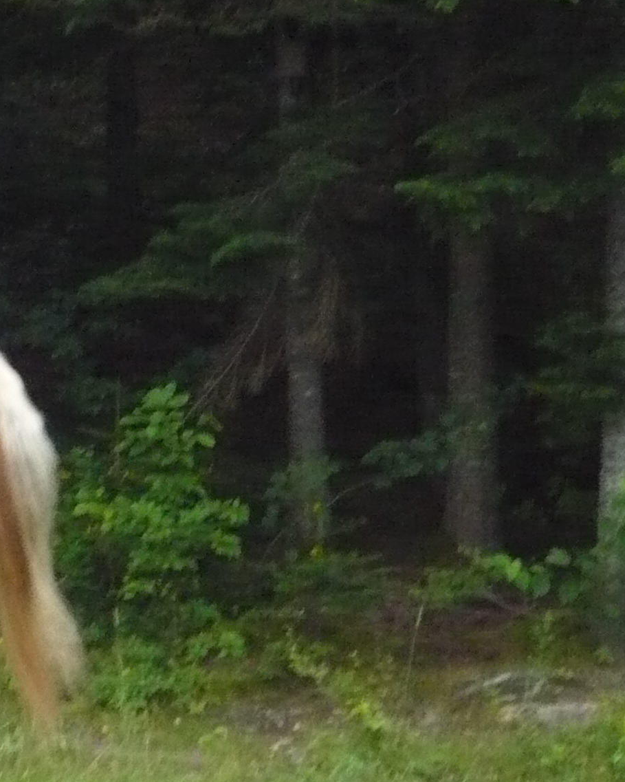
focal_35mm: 277
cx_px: -117
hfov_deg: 5.6
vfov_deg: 7.0
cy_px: 345
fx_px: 6407
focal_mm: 17.4
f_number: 5
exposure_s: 1/125
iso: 400
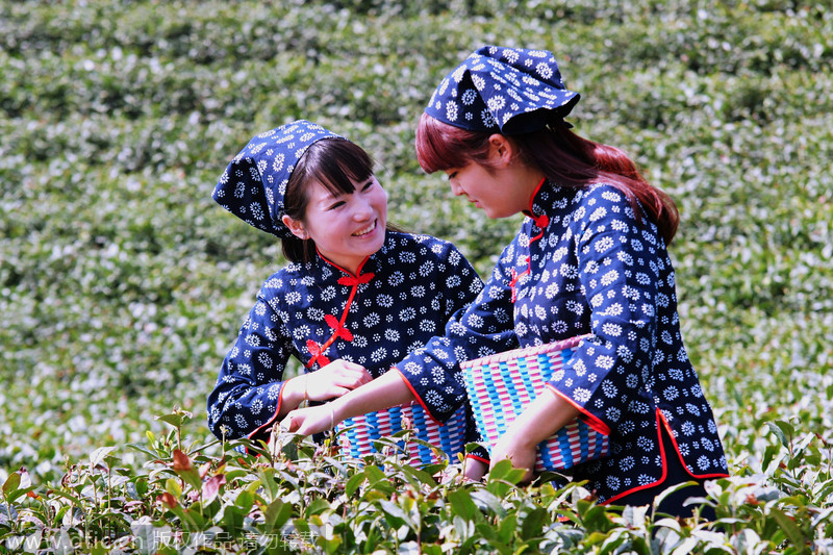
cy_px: 278
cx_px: 416
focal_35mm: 180
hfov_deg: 11.4
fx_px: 4164
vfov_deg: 7.6
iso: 200
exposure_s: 1/250
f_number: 5.6
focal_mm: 120
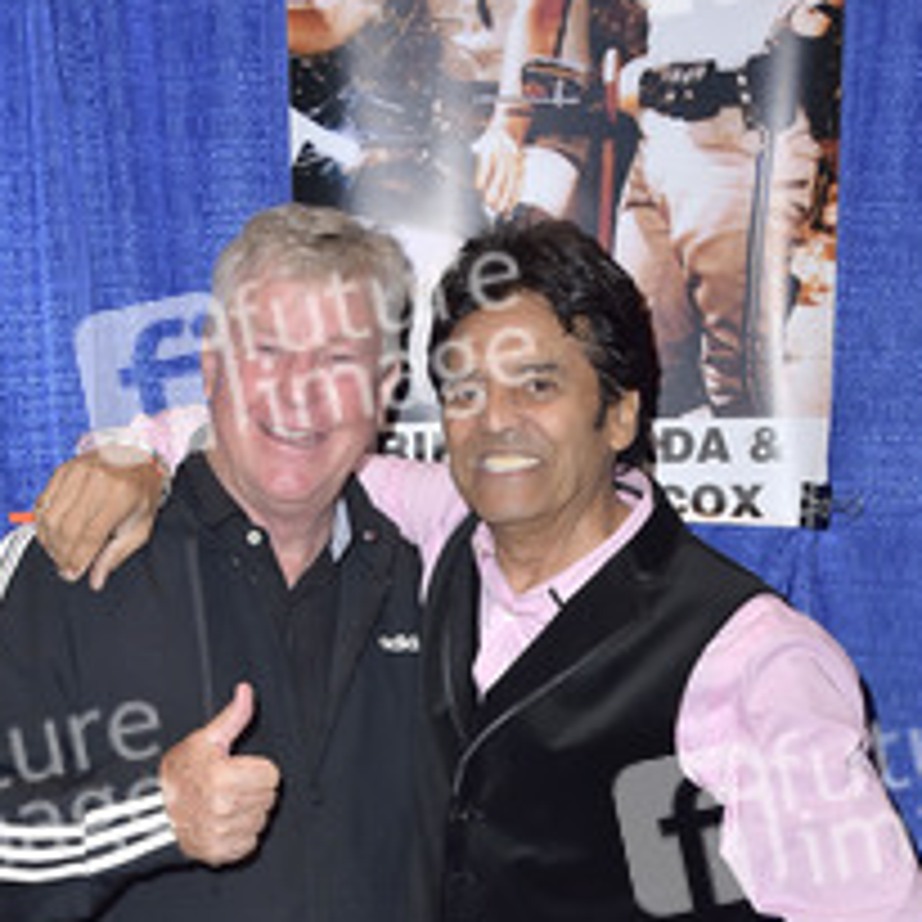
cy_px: 585
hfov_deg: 29.5
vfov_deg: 29.4
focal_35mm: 58
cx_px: 439
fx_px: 1748
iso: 320
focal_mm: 35
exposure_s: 1/250
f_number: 7.1
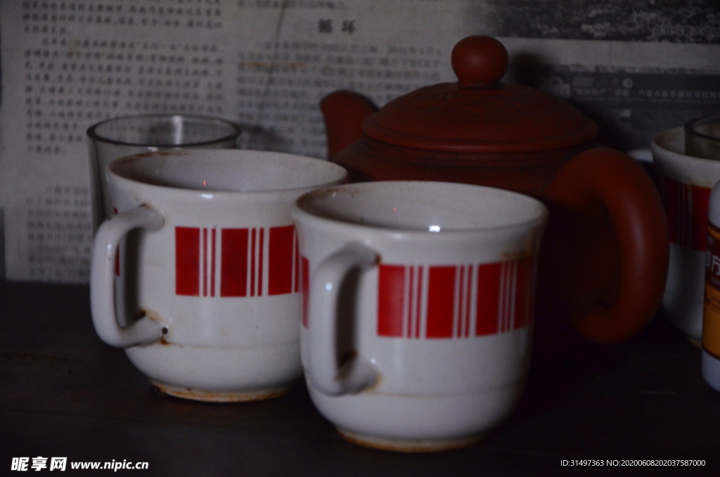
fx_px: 3143
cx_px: 360
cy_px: 238
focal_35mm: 158
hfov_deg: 13.1
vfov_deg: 8.7
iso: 2500
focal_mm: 105
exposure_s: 1/30
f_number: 5.6
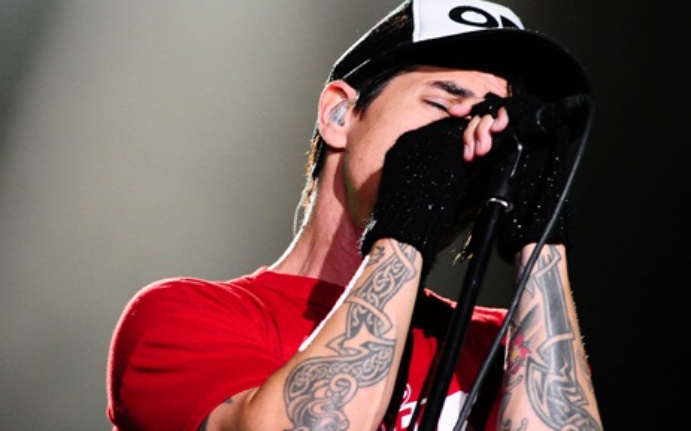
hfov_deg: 5.3
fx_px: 7455
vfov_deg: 3.3
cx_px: 296
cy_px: 195
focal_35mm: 396
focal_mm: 200
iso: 1600
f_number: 4.5
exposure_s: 1/160
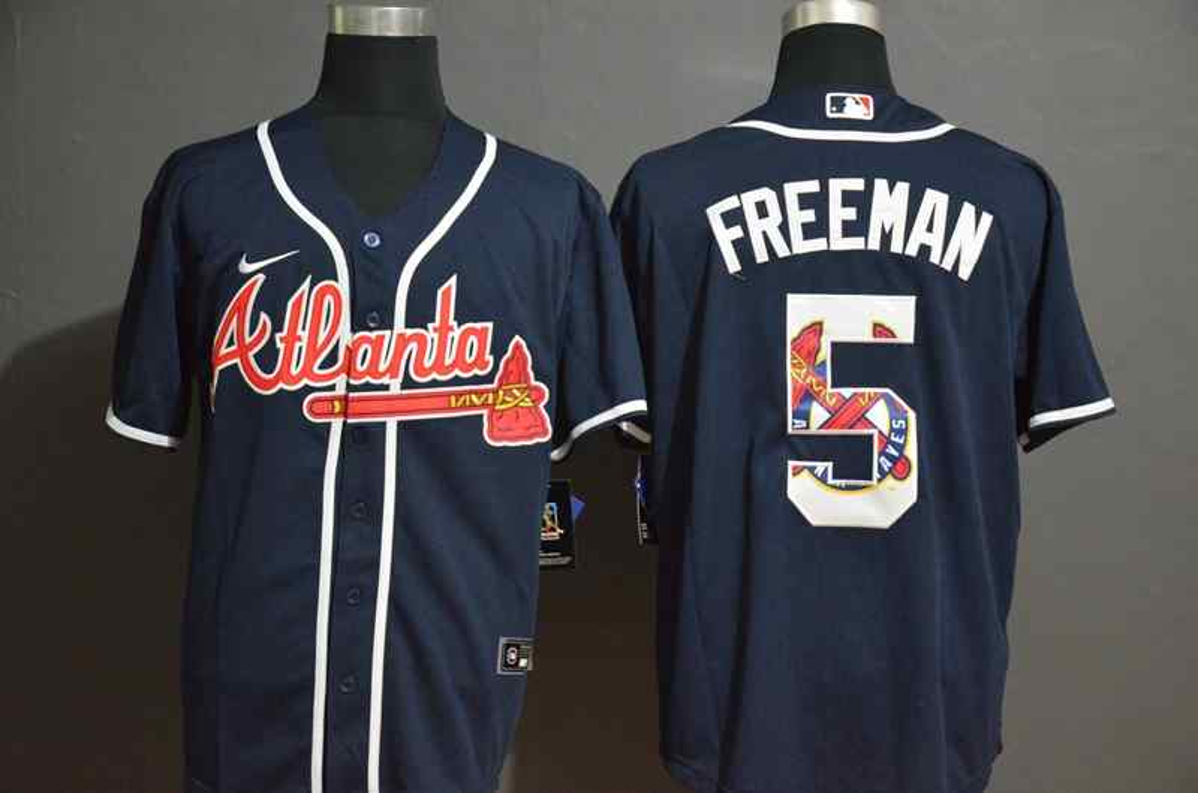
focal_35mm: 78
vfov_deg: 17.4
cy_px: 396
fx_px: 2590
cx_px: 599
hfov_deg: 26.0
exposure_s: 1/15
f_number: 4.8
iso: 4000
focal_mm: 52
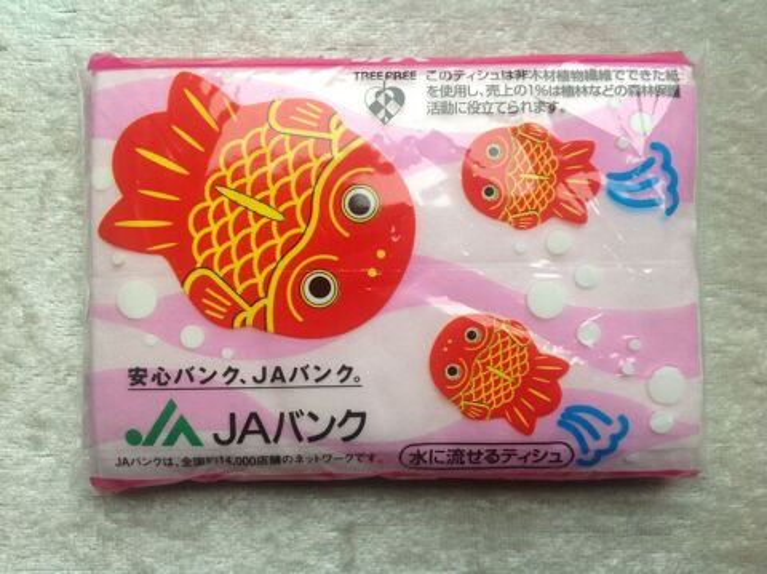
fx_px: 775
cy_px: 287
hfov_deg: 52.7
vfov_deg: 40.6
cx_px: 384
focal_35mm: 35
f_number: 2.4
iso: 64
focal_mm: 4.28
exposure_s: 1/30
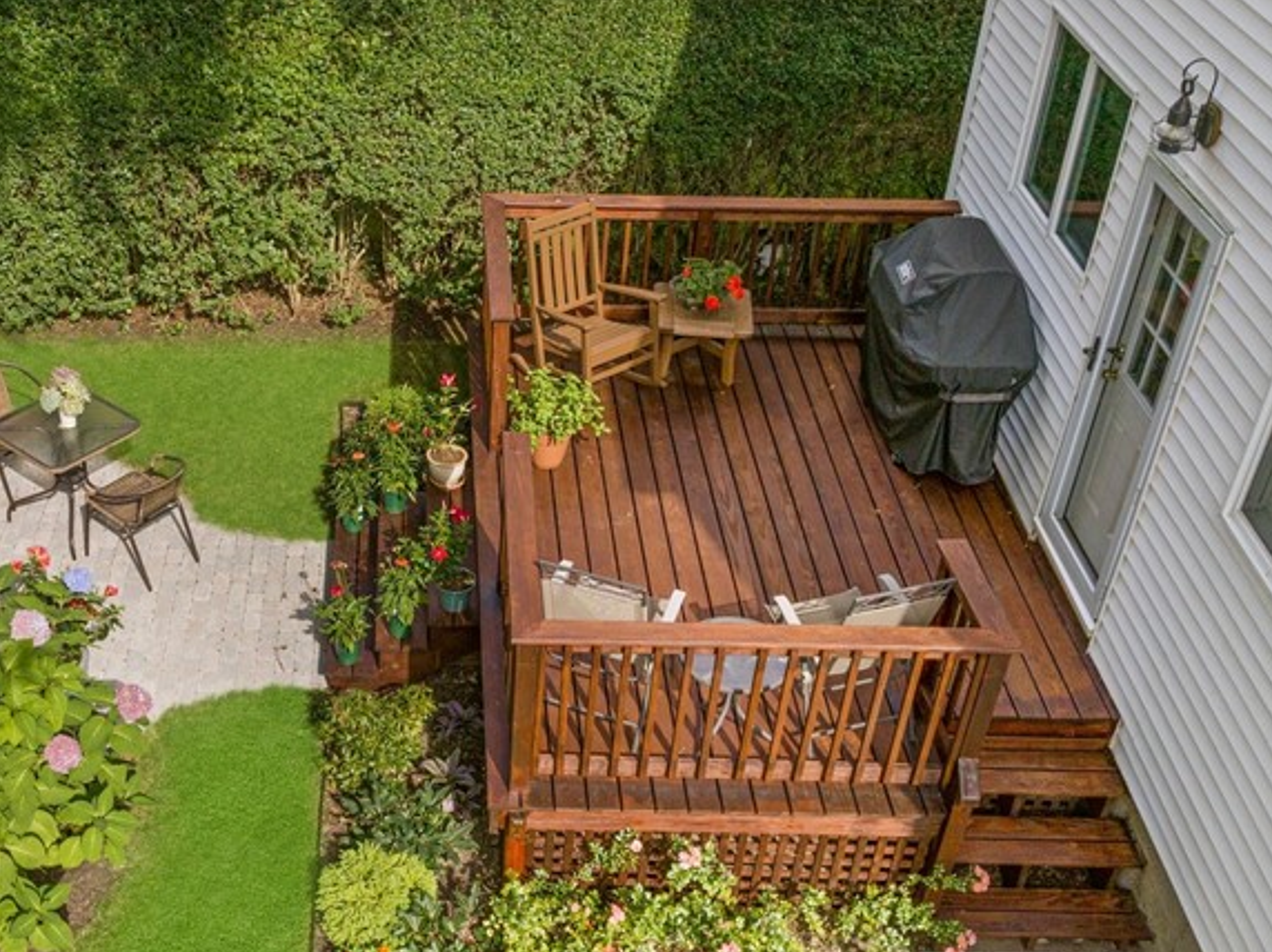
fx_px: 1579
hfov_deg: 42.8
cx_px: 355
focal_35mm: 43
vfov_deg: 33.5
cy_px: 546
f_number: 2.8
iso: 100
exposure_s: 1/2000
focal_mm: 12.29
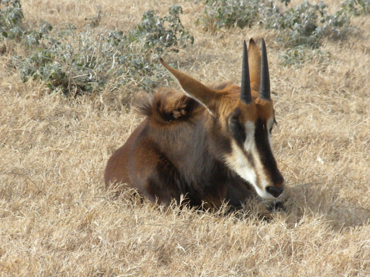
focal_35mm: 238
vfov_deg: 6.2
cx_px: 185
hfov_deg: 8.3
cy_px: 138
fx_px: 2544
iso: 640
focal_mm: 42.1
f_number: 14
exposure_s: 1/253
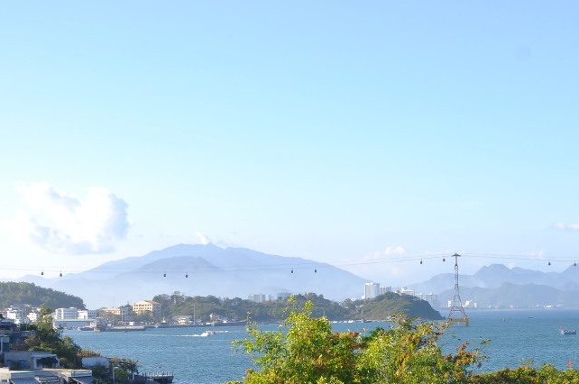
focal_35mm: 84
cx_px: 413
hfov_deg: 24.1
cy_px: 269
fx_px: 1346
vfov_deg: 16.2
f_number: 6.3
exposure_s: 1/160
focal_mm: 35
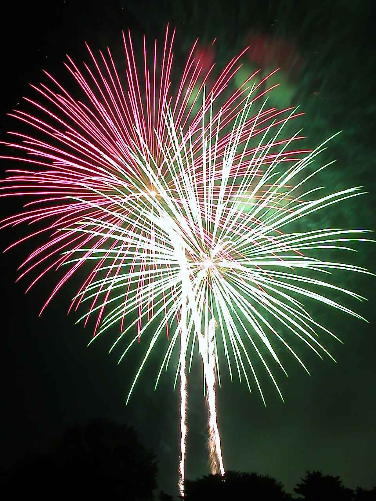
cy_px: 250
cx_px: 188
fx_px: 507
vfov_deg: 52.6
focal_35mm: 35
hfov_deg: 40.7
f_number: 7.1
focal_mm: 8.9
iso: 100
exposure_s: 6.63
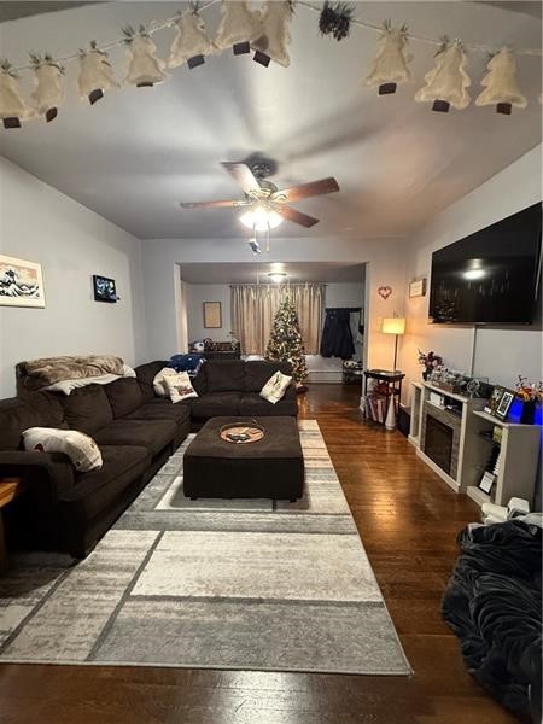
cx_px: 272
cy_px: 362
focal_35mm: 14
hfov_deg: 85.7
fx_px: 293
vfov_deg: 102.1
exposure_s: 1/60
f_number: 2.2
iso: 640
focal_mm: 2.22
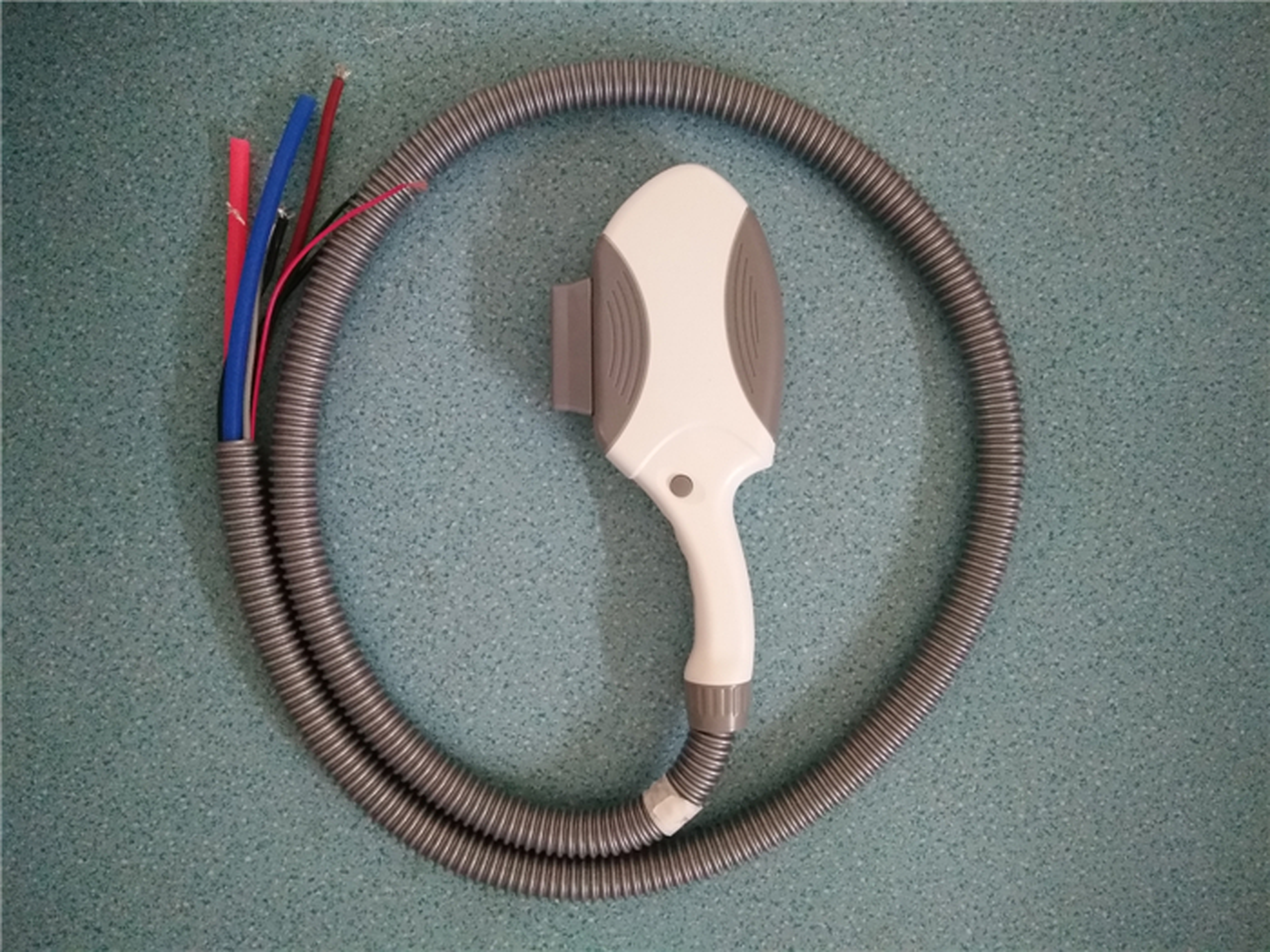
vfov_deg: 63.4
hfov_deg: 79.0
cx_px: 635
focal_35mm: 21
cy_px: 476
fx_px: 770
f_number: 2.2
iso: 687
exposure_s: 1/33.3
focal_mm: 3.66
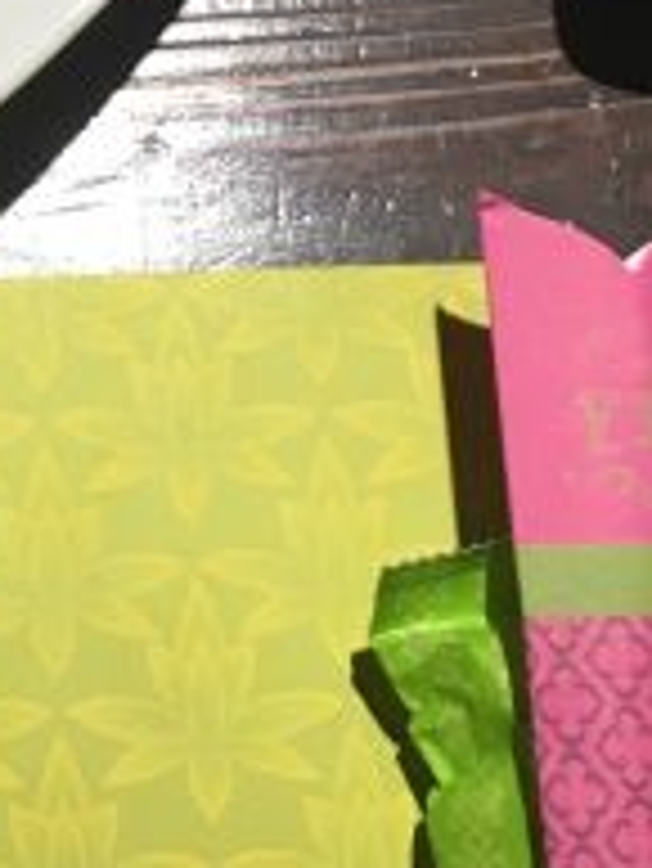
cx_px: -106
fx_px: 2634
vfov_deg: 17.4
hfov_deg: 13.8
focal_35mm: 105
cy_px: -292
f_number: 2.2
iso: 50
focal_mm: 4.15
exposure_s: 1/33
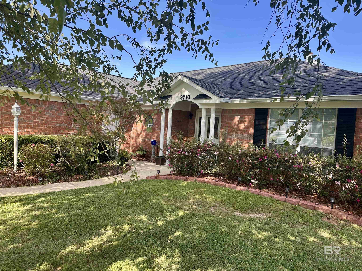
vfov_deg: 56.8
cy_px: 136
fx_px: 251
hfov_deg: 71.6
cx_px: 181
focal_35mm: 24
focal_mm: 6.86
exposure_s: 1/872
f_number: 1.78
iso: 80
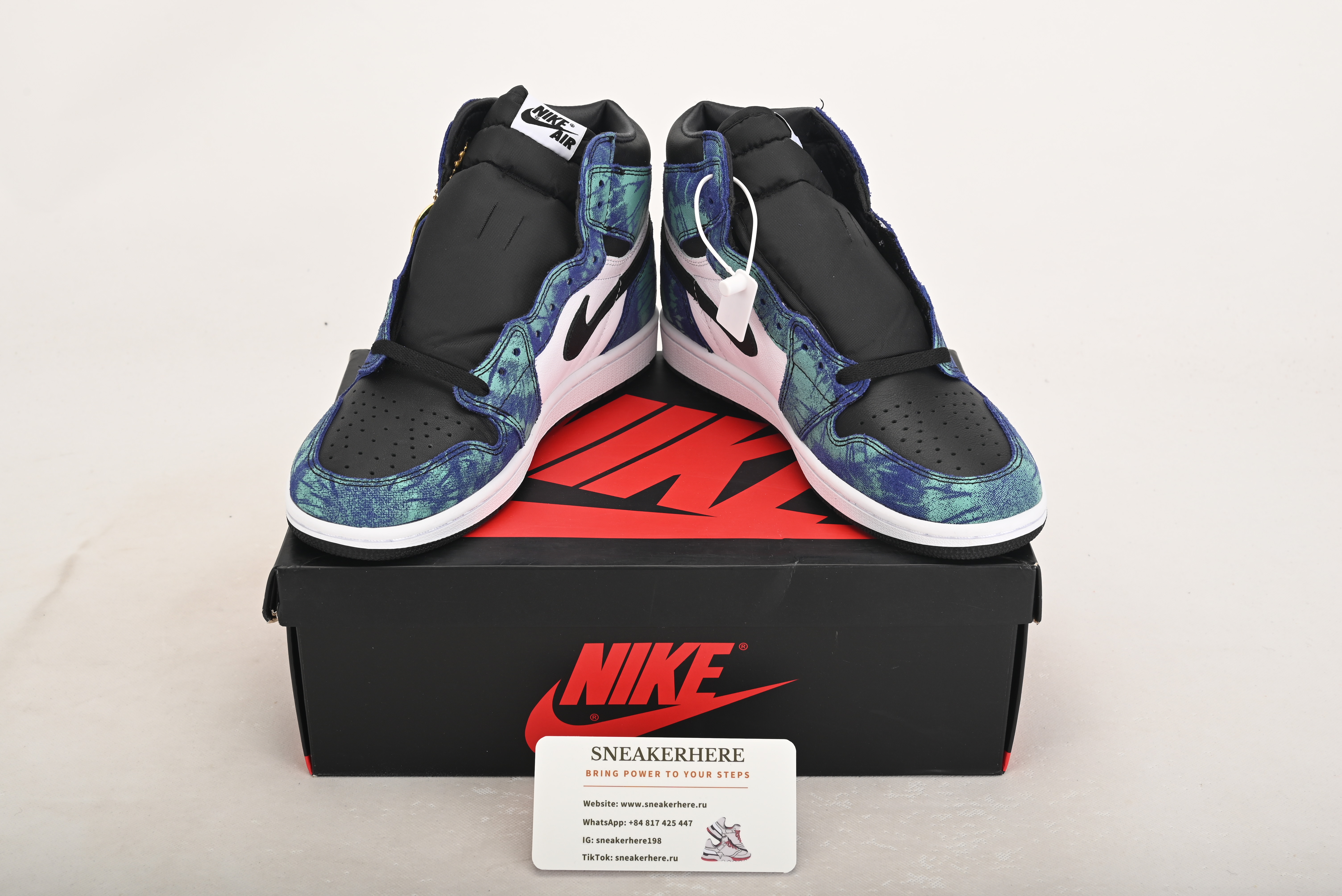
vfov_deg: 29.3
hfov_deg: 42.7
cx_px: 671
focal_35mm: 46
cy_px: 448
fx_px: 1715
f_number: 11
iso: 100
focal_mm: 46
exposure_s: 1/200
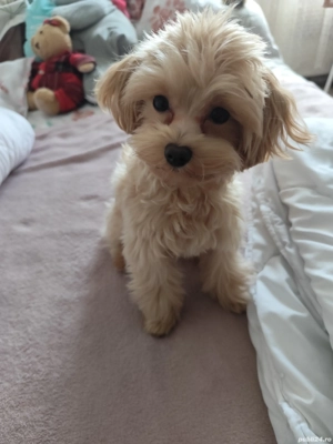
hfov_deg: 58.9
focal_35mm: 23
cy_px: 222
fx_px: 295
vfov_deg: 73.9
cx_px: 166
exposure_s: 1/33.3
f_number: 1.65
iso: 640
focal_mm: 6.19
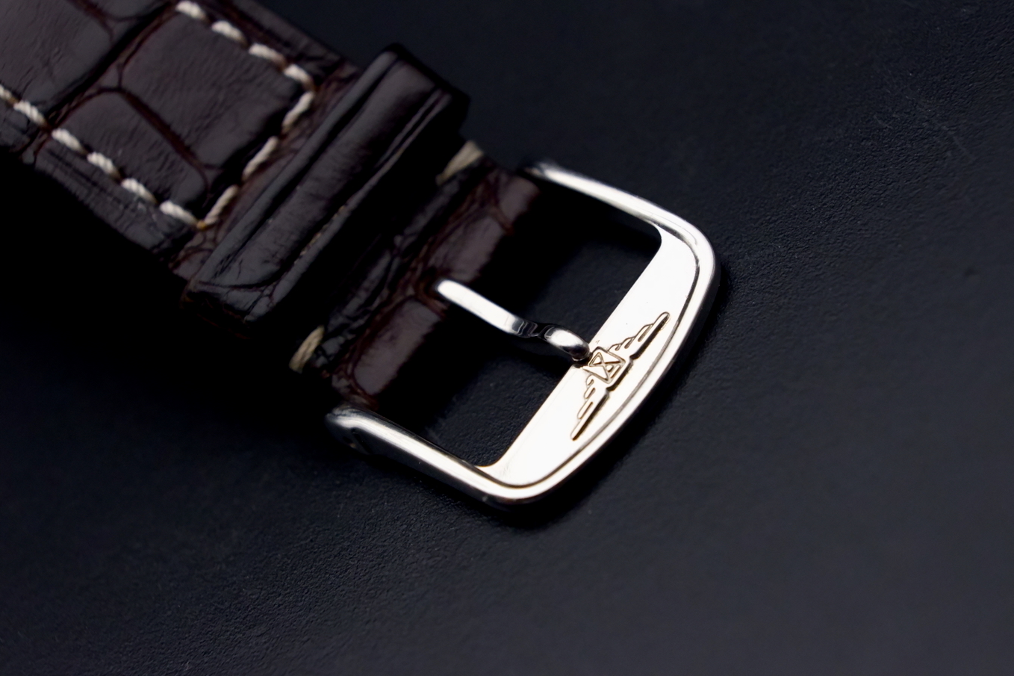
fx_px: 1943
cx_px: 507
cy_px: 338
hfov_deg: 29.2
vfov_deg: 19.7
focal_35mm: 69
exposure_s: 1/4000
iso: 6400
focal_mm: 46.3
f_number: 8
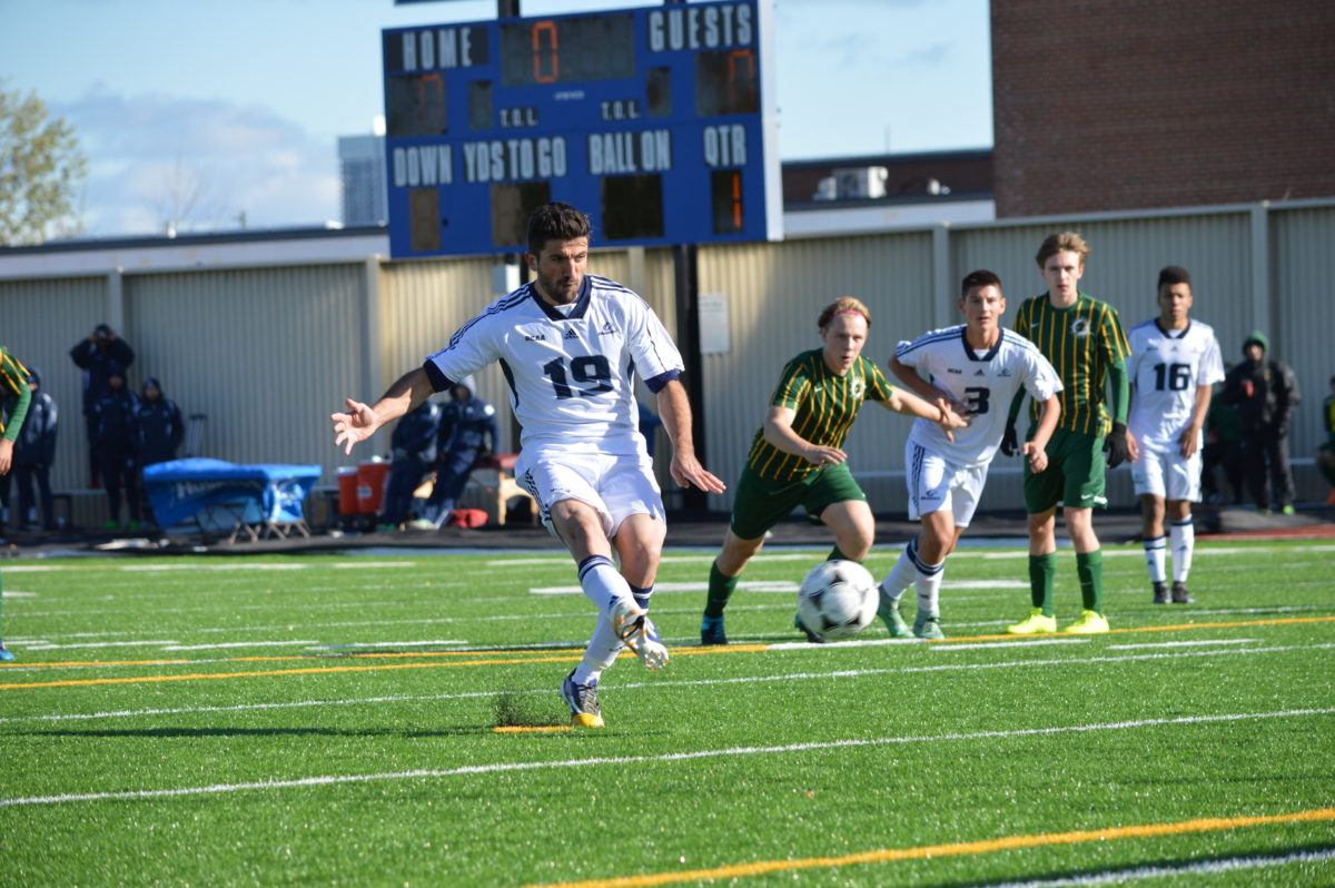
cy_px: 444
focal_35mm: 188
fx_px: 6947
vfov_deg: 7.3
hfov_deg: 11.0
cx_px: 668
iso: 400
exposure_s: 1/1600
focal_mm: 125
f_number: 6.3
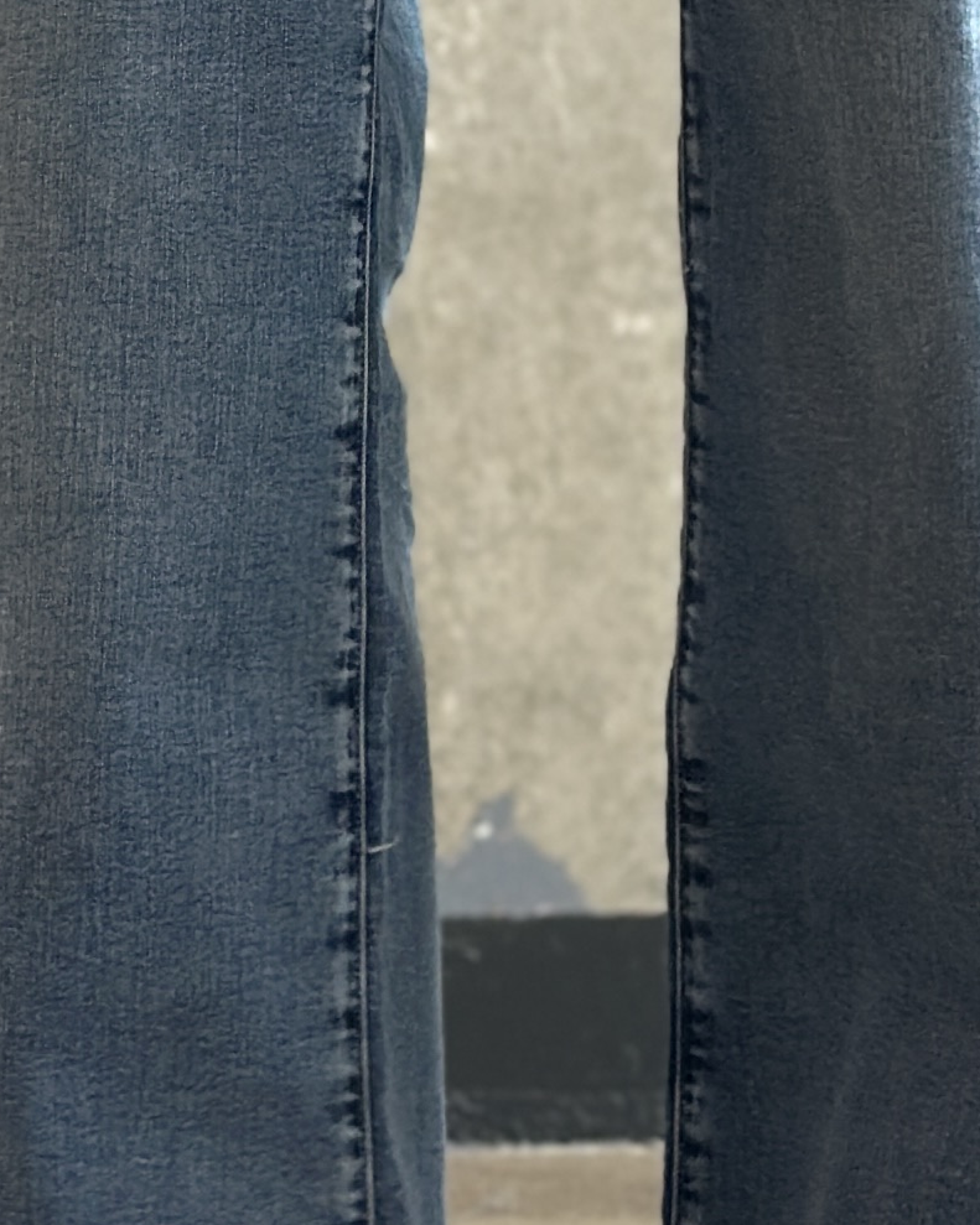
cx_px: 304
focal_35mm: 191
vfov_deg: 9.9
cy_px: -287
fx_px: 6926
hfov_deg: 8.1
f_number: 1.78
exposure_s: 1/121
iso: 100
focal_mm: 6.86
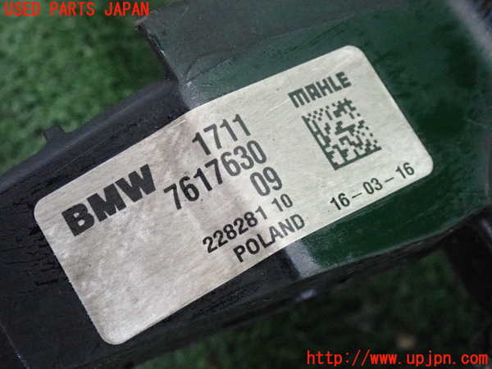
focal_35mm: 88
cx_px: 246
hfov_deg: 22.3
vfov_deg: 16.8
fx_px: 1251
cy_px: 184
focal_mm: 15.66
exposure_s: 1/125
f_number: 4.5
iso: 2500
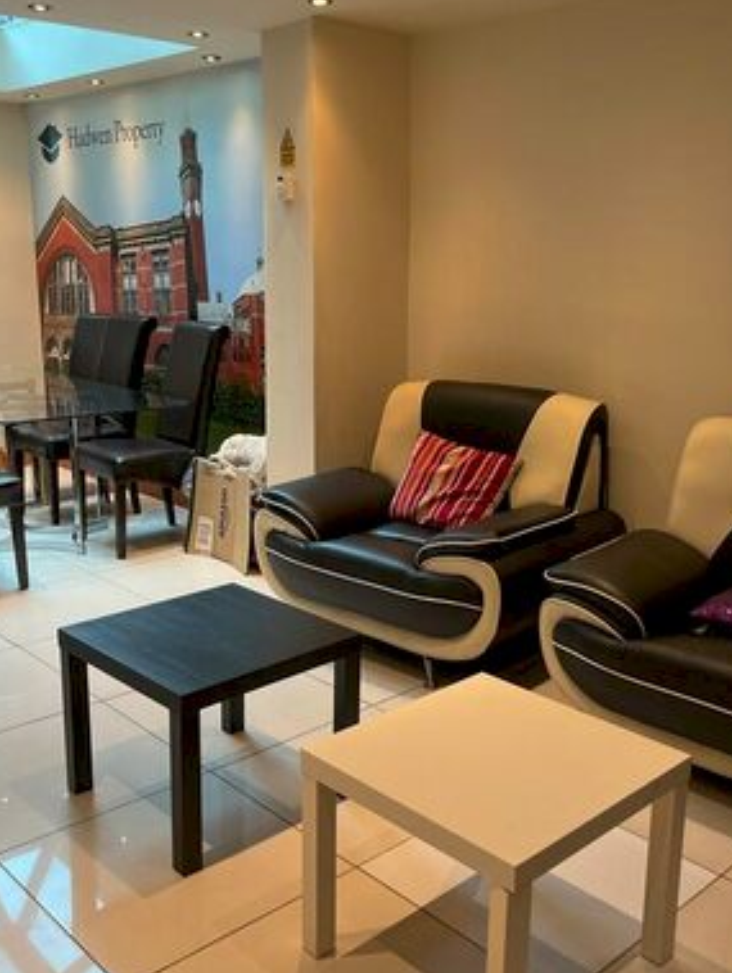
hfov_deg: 39.7
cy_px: 484
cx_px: 411
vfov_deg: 51.3
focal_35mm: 36
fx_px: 1013
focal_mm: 5.1
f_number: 1.6
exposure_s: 1/119
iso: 125
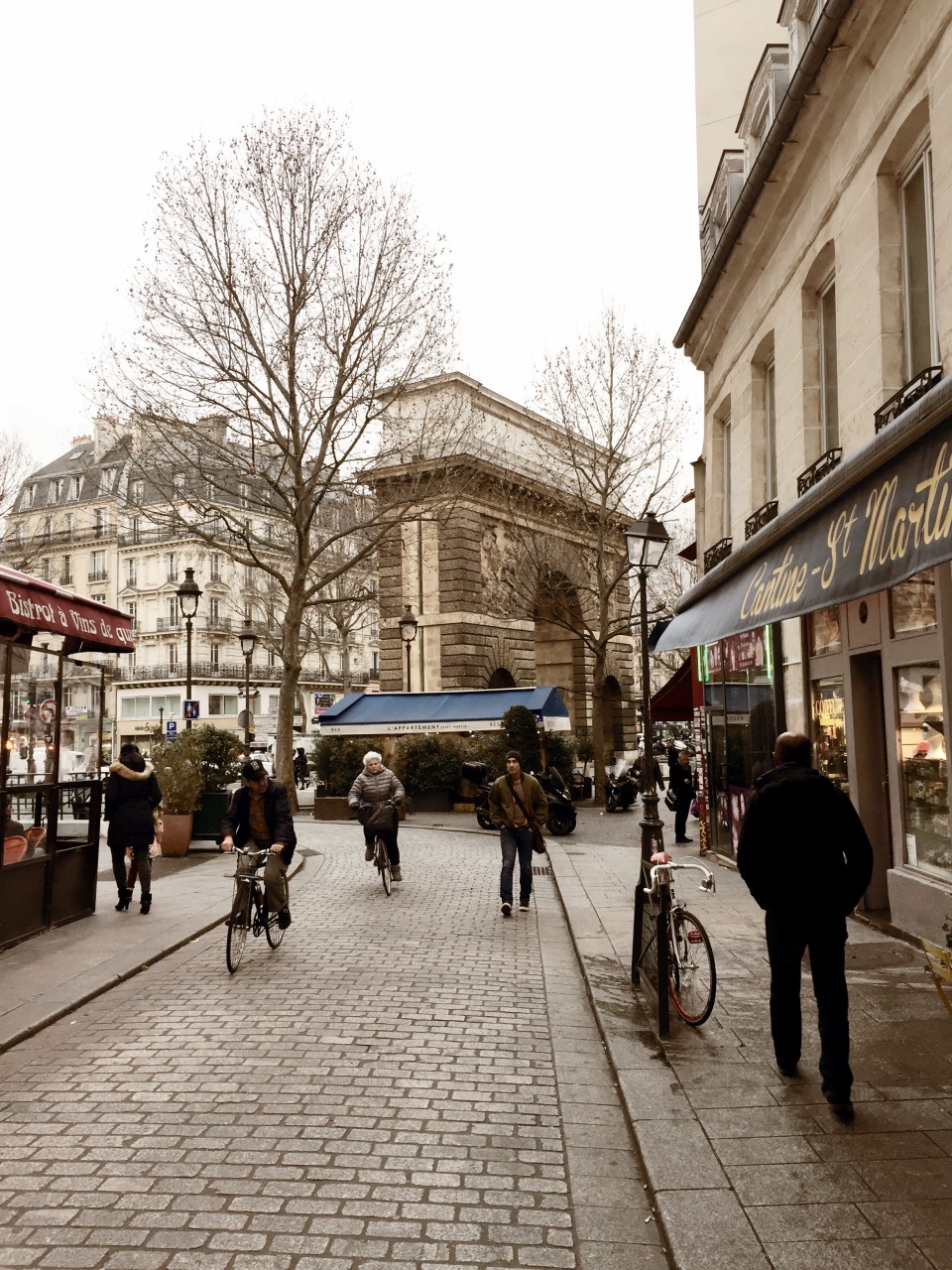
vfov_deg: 61.7
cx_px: 476
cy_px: 635
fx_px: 1063
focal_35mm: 29
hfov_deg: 48.2
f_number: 2.2
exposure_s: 1/100
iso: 50
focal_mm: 4.15
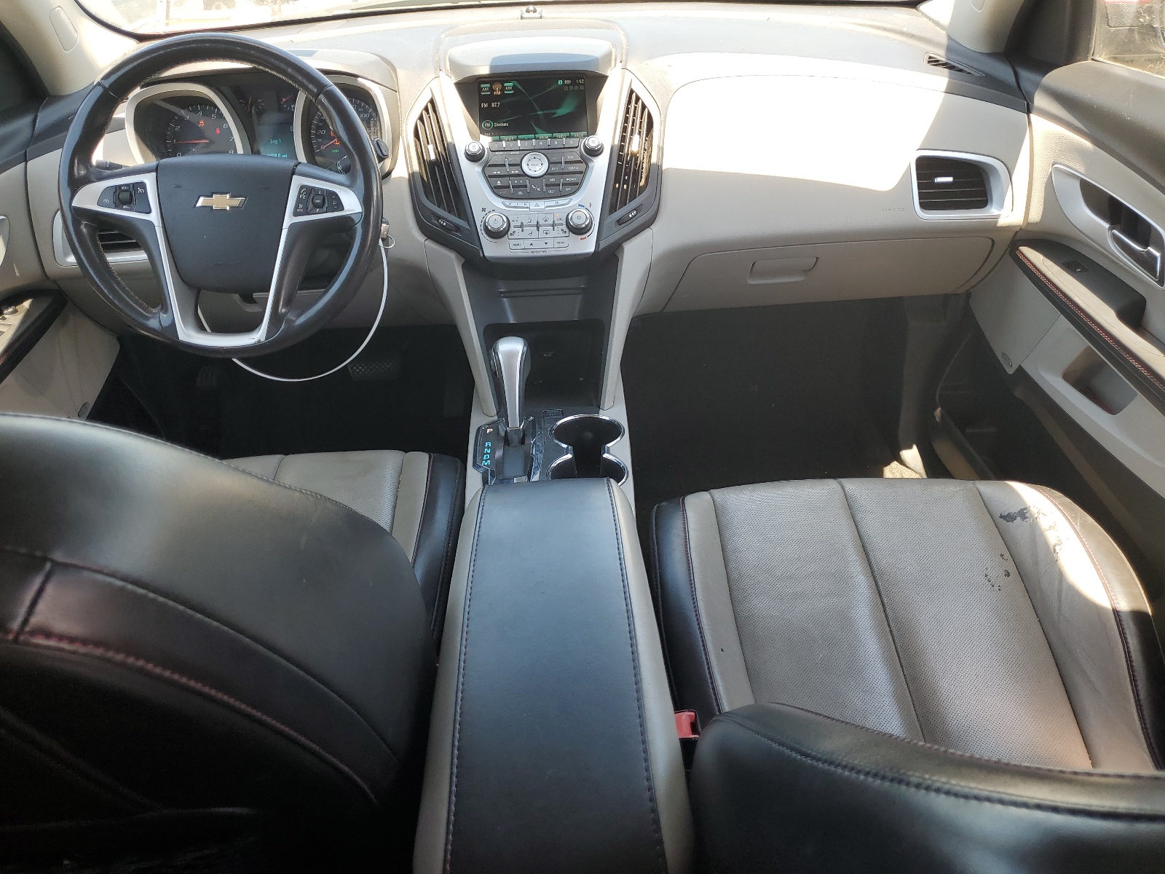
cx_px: 582
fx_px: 875
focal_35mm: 26
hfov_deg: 67.3
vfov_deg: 53.1
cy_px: 437
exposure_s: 1/213
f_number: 1.5
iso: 50
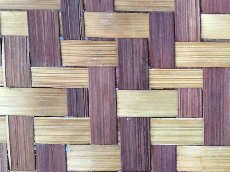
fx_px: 724
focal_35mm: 109
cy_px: 92
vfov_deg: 13.6
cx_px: 317
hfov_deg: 16.8
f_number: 2.2
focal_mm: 4.15
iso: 64
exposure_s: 1/17
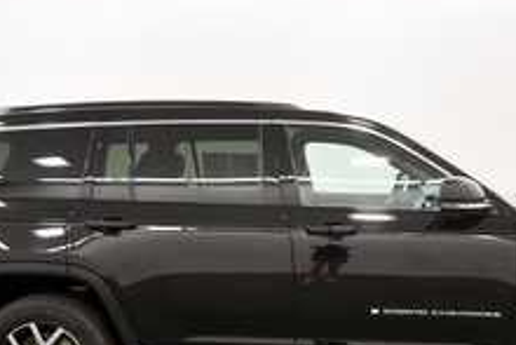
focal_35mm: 40
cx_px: 310
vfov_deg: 32.5
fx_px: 574
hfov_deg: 48.1
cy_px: 276
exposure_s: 1/125
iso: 1100
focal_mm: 15
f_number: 5.3
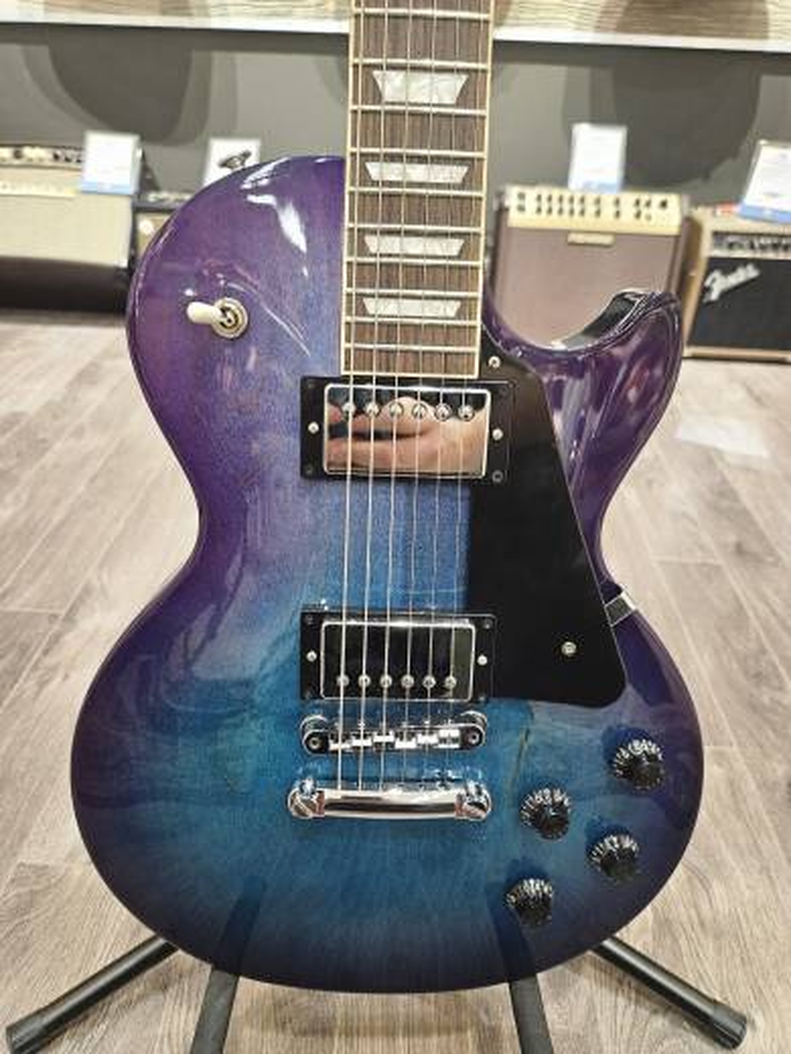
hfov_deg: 58.9
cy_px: 527
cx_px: 396
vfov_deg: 73.9
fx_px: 701
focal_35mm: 23
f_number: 1.8
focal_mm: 5.4
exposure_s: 1/60
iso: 640
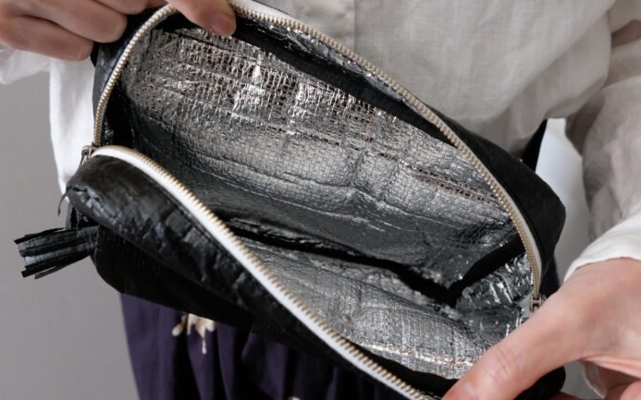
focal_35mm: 36
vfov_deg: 35.3
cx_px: 318
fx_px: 629
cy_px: 208
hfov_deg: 54.0
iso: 3200
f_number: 5.6
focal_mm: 23.3
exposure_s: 1/125
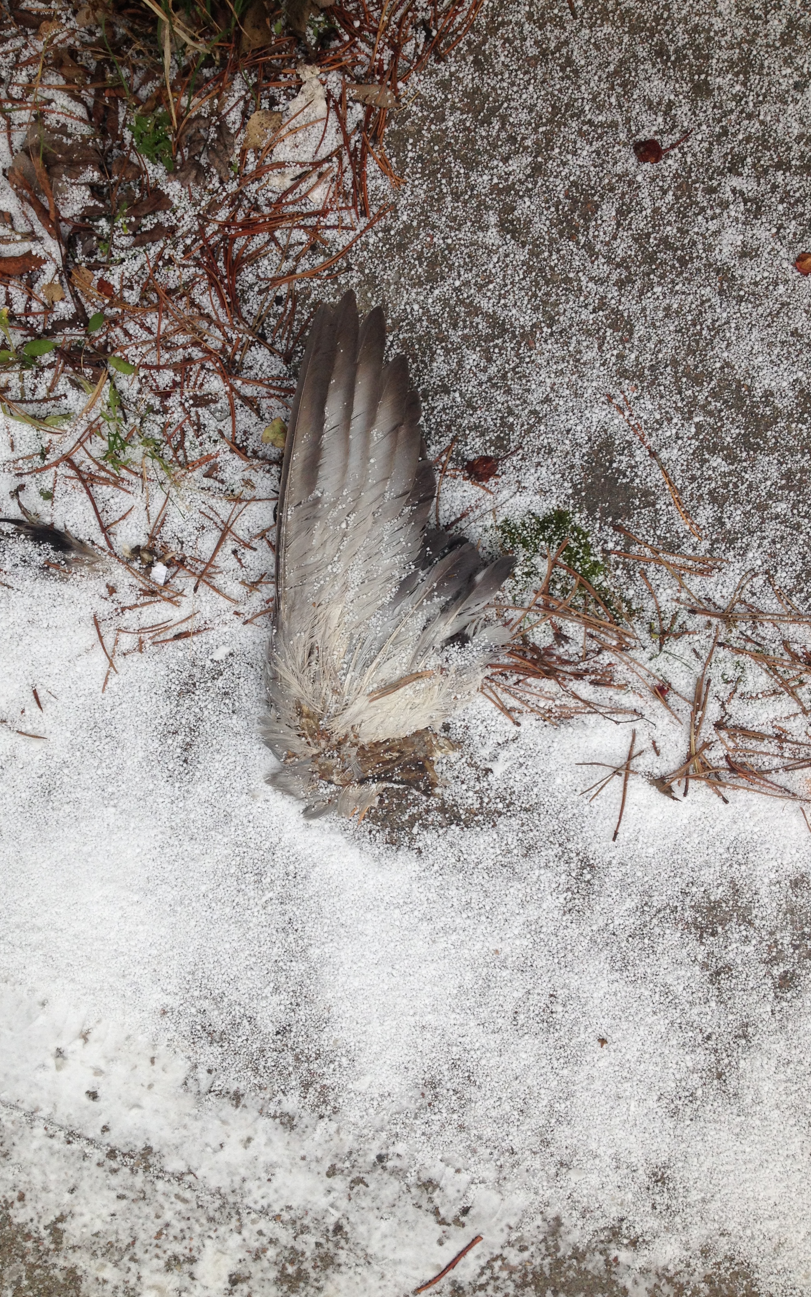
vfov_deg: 51.5
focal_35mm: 38
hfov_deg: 33.6
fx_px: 1344
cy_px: 654
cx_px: 360
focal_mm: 4.28
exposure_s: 1/180
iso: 50
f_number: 2.4
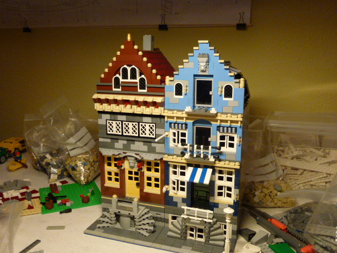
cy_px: 126
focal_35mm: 30
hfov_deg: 60.0
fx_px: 292
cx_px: 168
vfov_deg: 46.8
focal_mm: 5.4
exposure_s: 1/60
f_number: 3.5
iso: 400
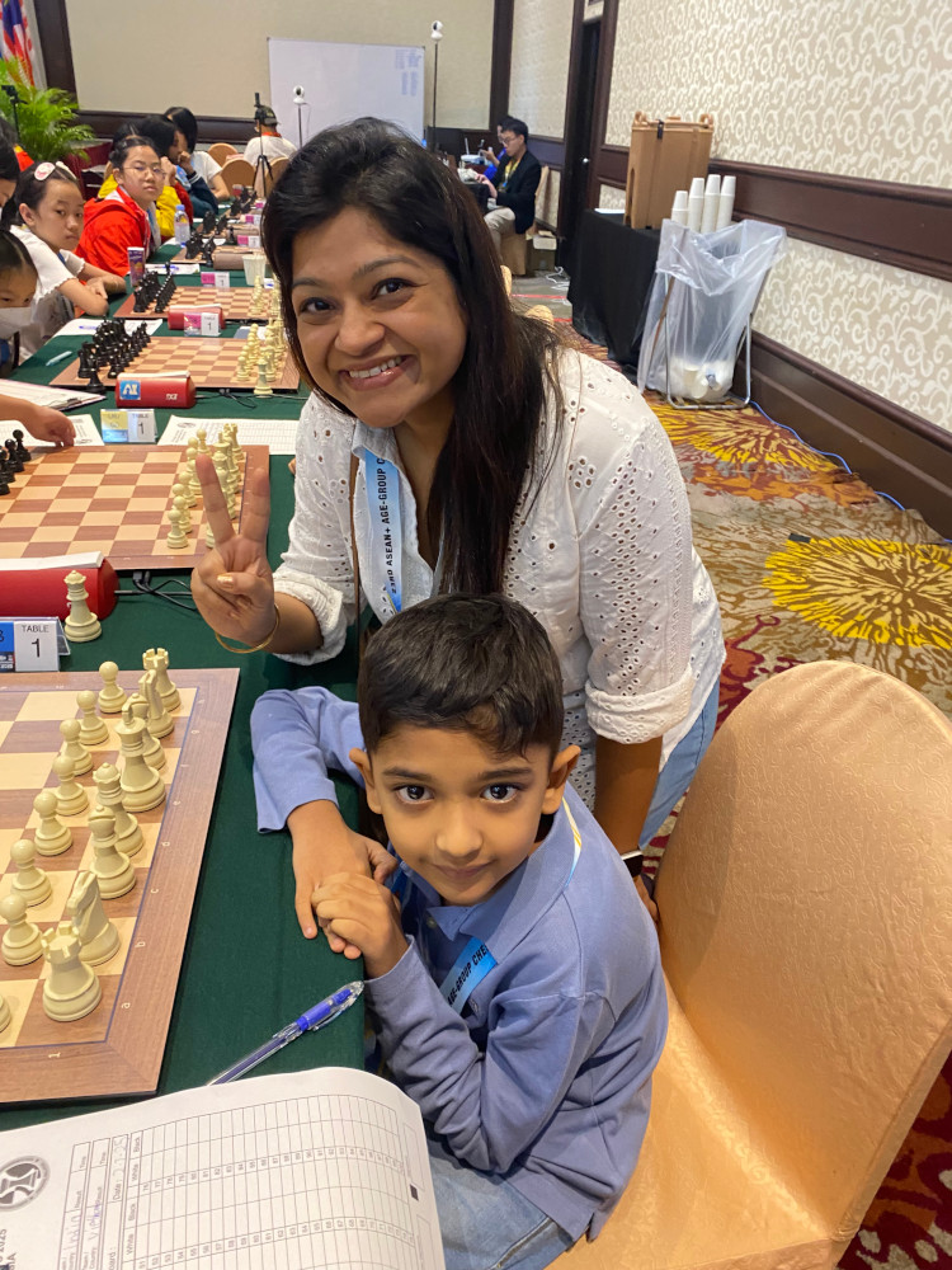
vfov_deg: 67.3
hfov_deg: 53.1
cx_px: 476
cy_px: 635
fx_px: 953
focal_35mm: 26
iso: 320
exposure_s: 1/50
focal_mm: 4.25
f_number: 1.8
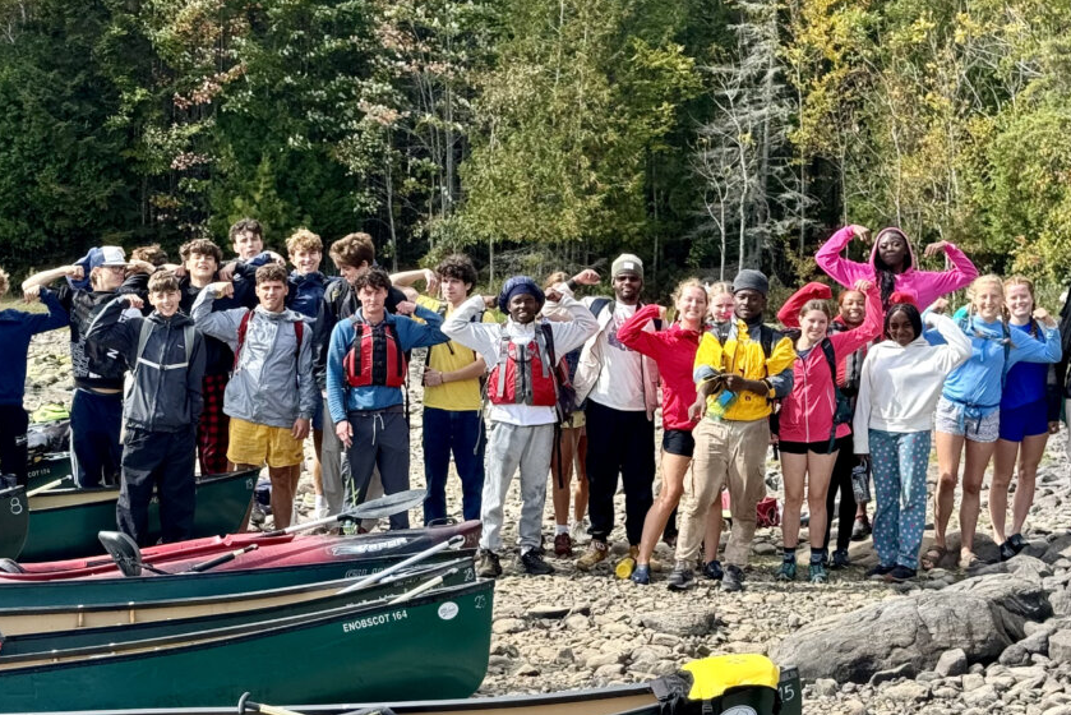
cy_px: 418
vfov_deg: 23.0
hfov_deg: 33.9
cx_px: 474
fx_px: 1756
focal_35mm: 59
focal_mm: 6.76
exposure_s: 1/1490
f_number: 1.78
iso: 64
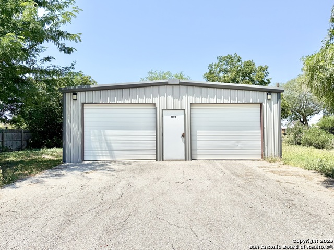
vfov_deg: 56.8
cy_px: 125
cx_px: 167
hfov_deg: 71.6
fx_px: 232
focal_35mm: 24
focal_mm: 6.76
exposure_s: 1/7353
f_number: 1.78
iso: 80
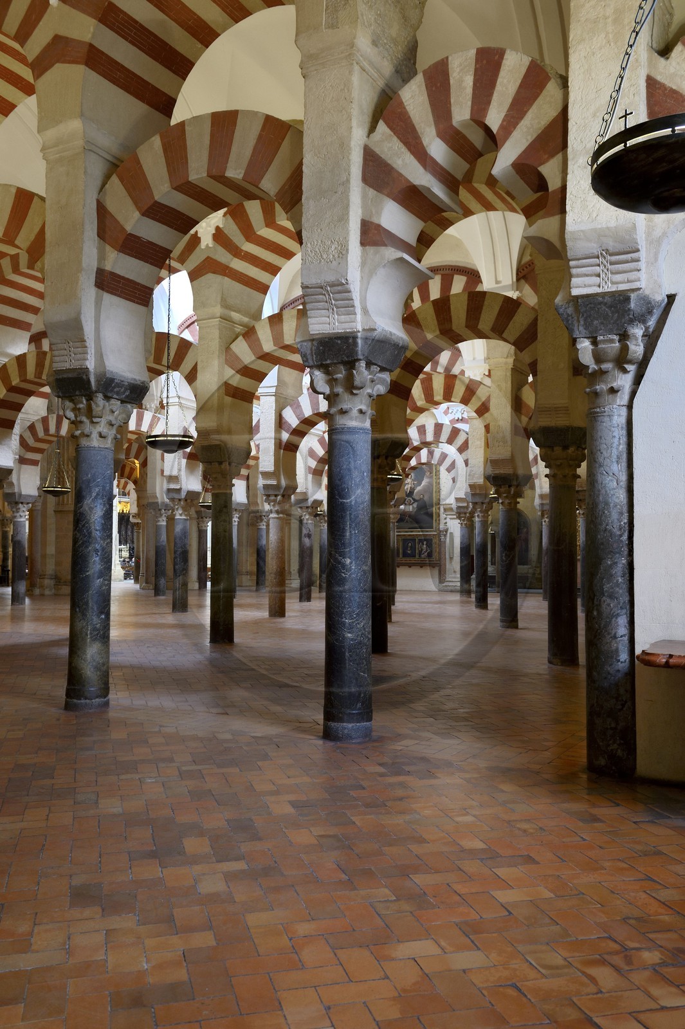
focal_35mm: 32
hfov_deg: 41.1
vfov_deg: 58.7
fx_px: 914
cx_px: 342
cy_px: 514
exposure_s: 1/5
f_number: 5.6
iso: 400
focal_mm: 32
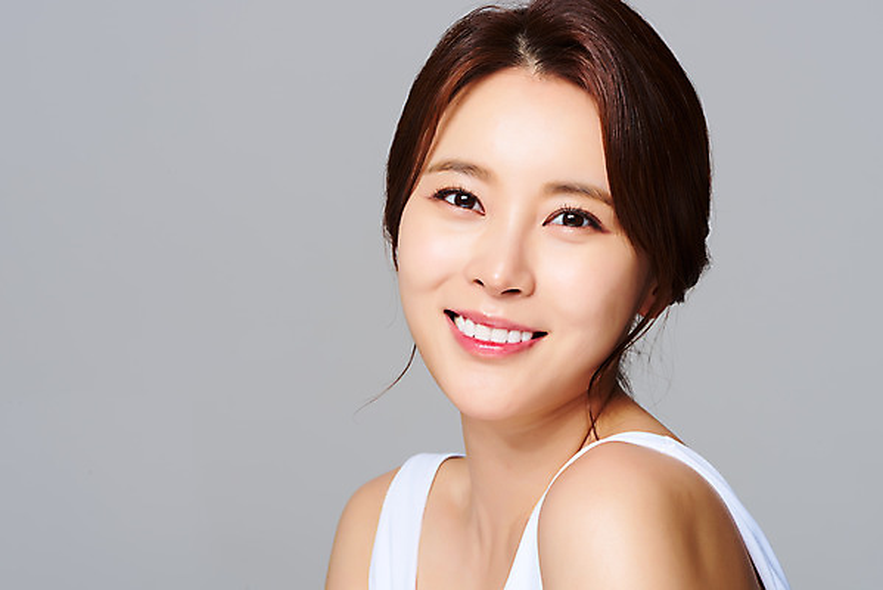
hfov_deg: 19.4
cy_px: 295
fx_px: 2577
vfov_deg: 13.1
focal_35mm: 105
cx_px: 442
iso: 64
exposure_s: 1/125
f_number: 16
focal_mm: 105
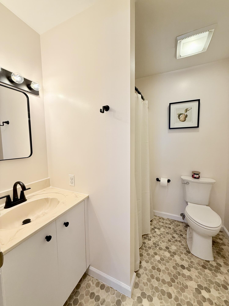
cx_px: 114
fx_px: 123
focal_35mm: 14
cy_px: 153
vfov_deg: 102.1
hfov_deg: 85.7
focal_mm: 2.22
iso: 80
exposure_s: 1/120
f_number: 2.2
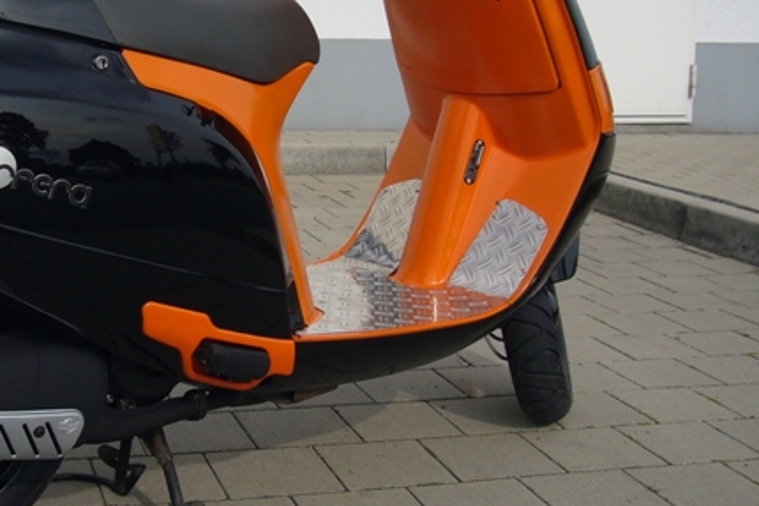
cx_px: 171
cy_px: 157
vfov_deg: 23.3
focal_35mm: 58
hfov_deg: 33.6
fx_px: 1223
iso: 80
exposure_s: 1/320
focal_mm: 4.9
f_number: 5.6
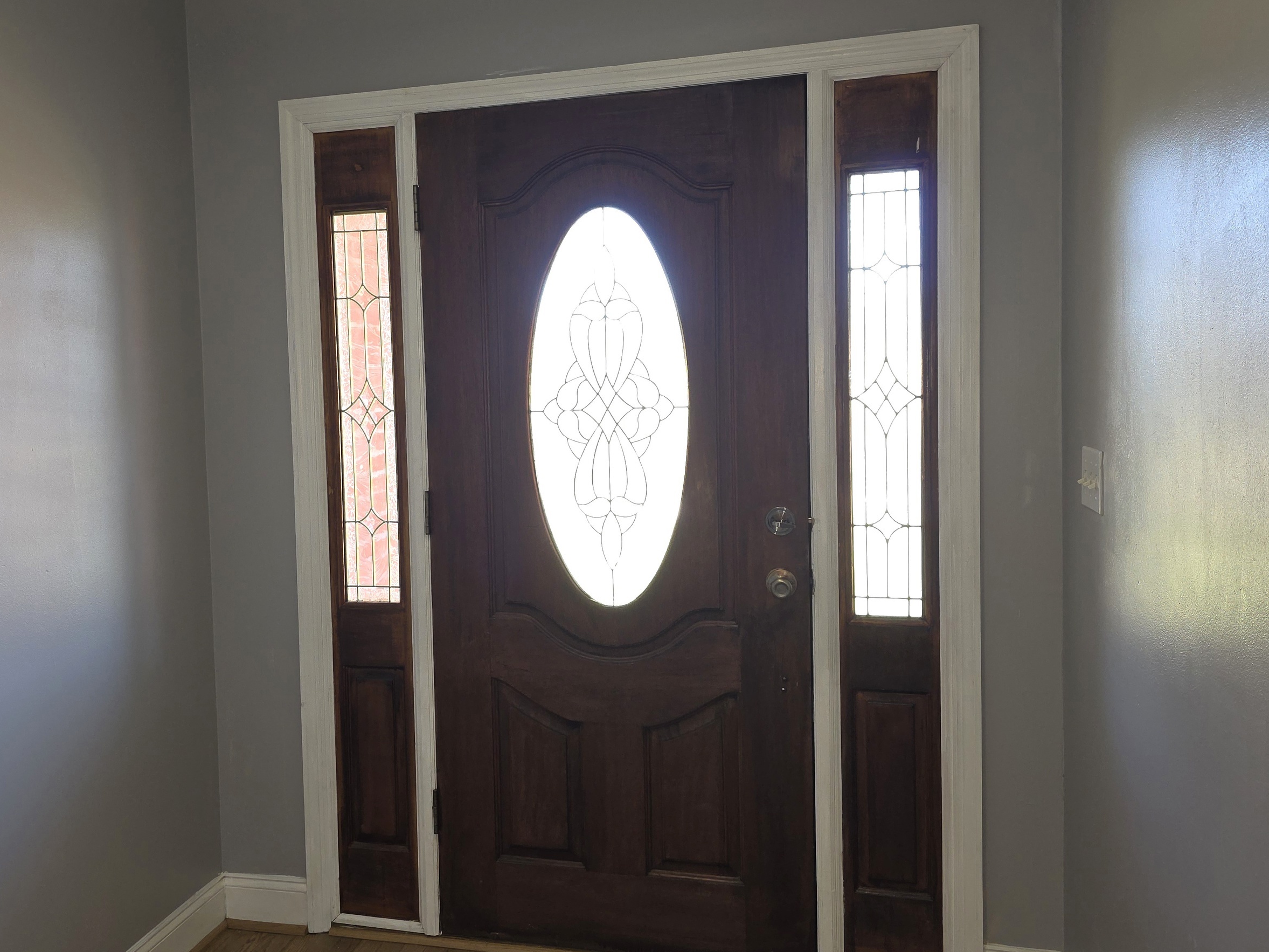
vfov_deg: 46.8
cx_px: 519
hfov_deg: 59.6
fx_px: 1100
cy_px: 442
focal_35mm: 30
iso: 100
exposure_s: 1/60.2
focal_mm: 6.3
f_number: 1.7
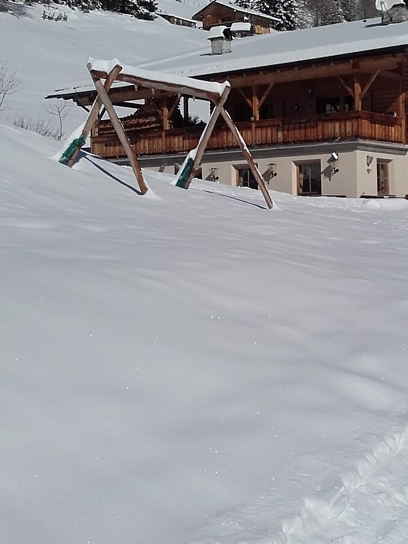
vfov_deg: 29.3
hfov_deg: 22.1
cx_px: 299
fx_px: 1038
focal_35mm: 66
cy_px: 226
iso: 50
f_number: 2.2
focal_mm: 3.3
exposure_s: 1/7281
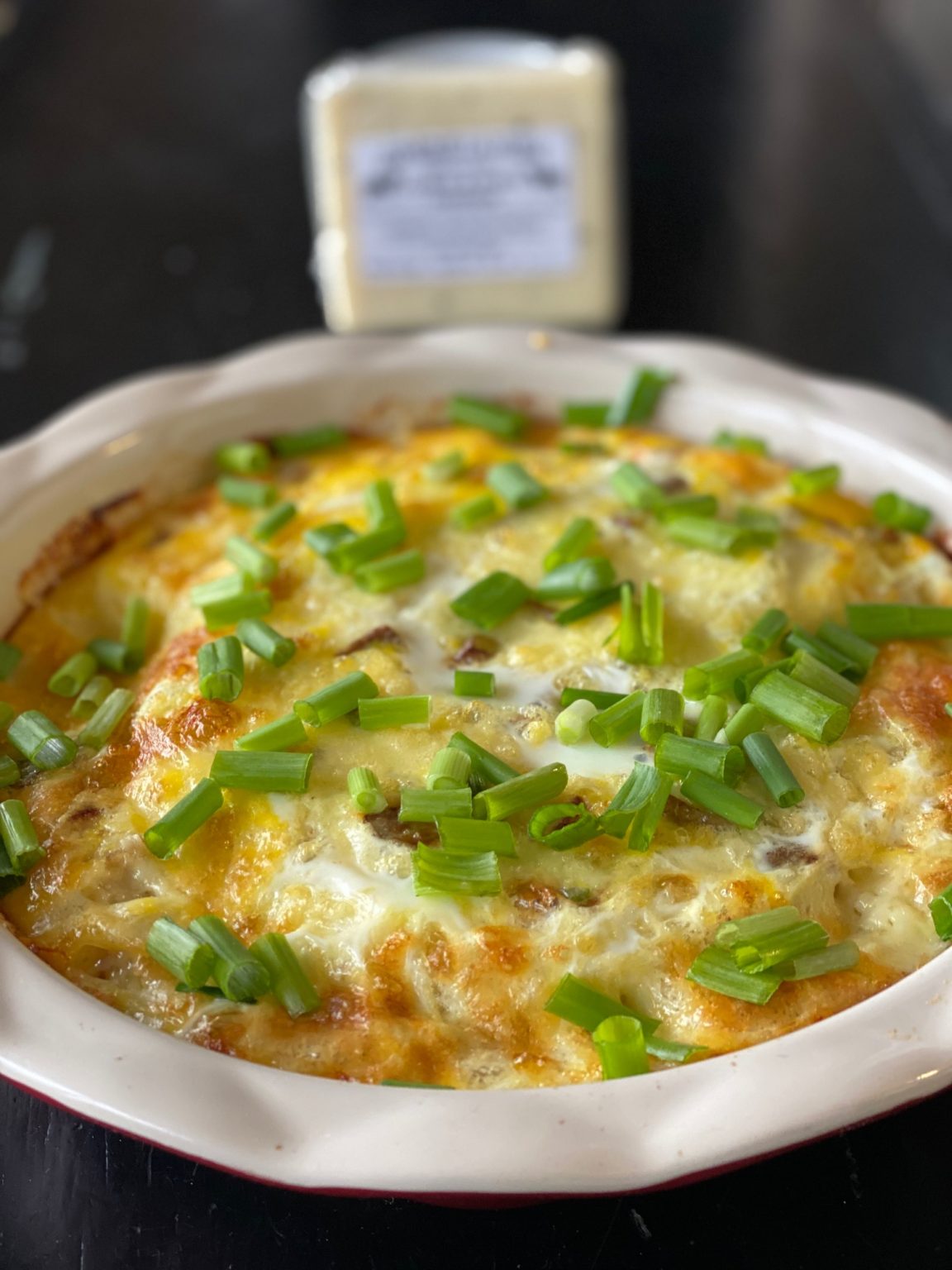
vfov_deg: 36.8
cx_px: 476
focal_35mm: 52
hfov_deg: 28.0
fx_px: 1907
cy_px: 635
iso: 125
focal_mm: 6
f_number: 2
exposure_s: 1/40
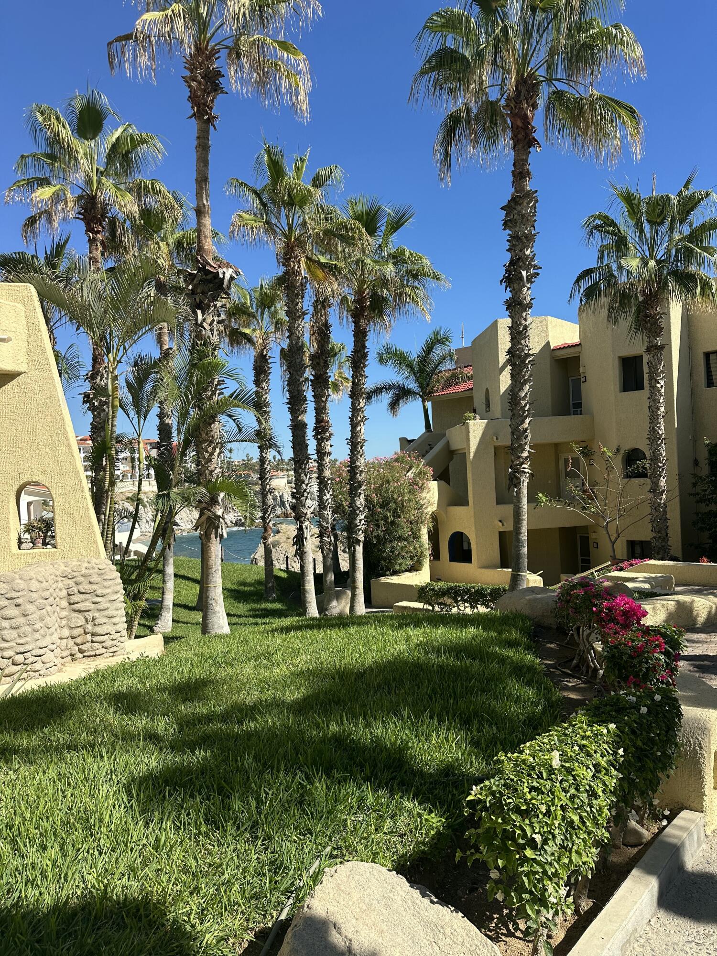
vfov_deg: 71.6
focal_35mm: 24
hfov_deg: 56.8
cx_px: 358
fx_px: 663
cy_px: 478
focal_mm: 6.86
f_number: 1.78
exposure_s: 1/3861
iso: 80
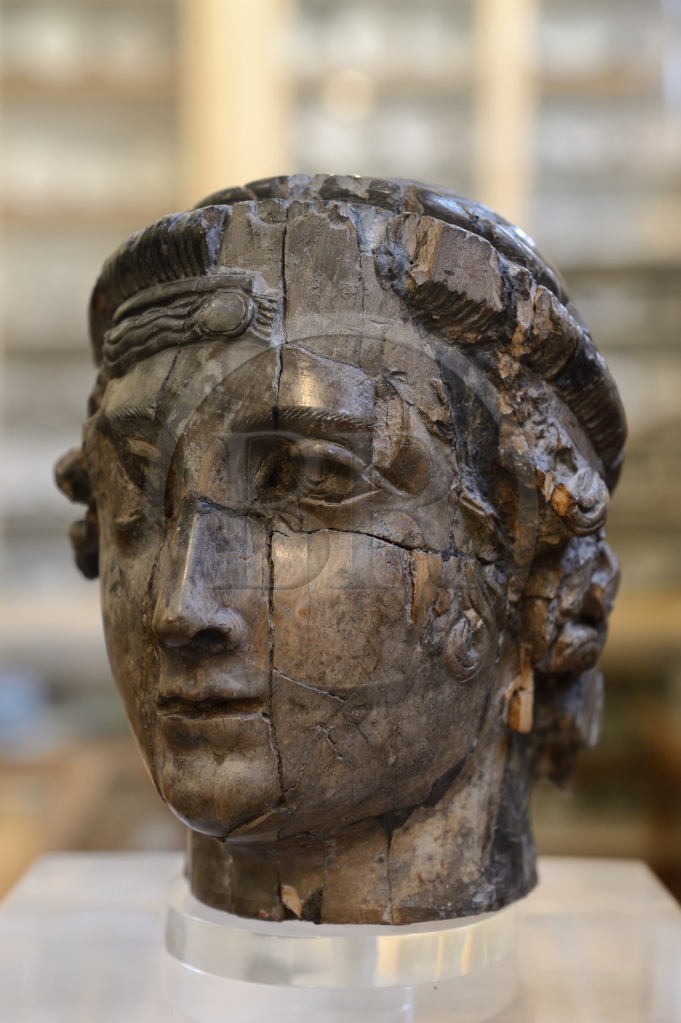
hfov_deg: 24.2
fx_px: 1591
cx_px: 340
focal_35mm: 56
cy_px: 512
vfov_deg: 35.7
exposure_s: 1/30
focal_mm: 56
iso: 800
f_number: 5.6
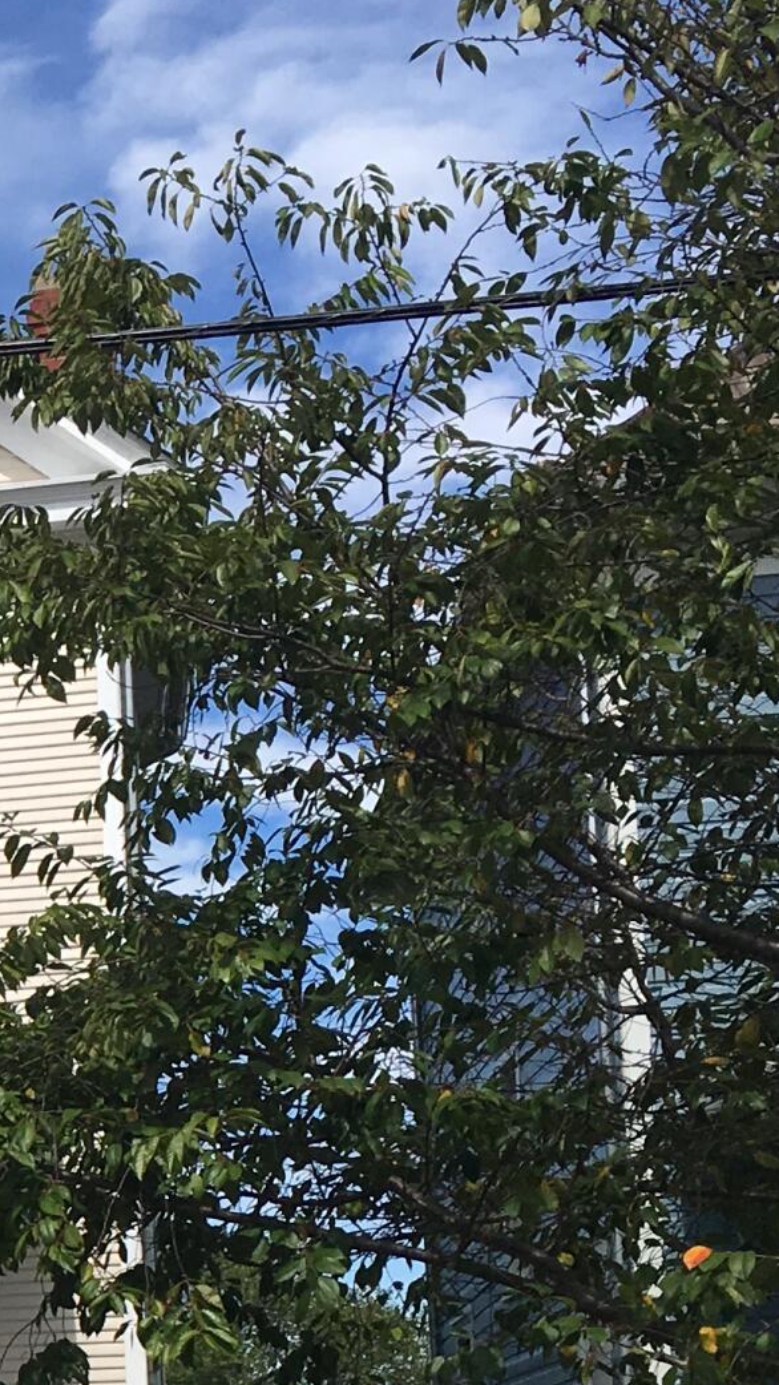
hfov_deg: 11.8
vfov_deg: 22.7
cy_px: 1296
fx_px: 3342
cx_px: -816
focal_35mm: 91
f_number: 2.2
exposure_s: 1/1876
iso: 25
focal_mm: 4.15
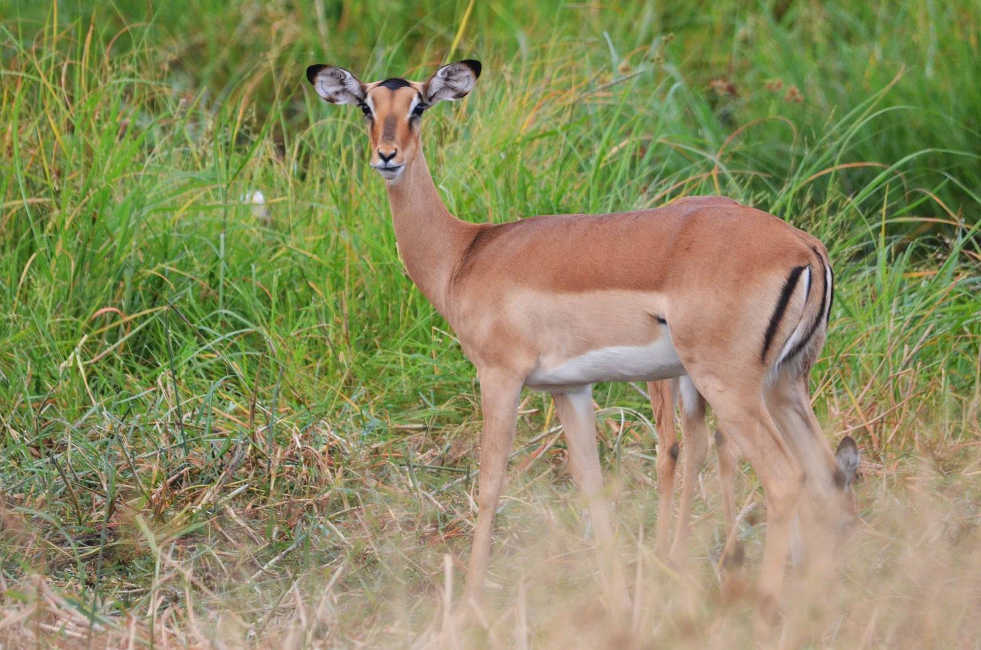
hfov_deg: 3.1
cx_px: 490
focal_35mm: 675
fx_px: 18357
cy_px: 325
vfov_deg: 2.0
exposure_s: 1/800
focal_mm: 450
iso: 2500
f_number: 7.1
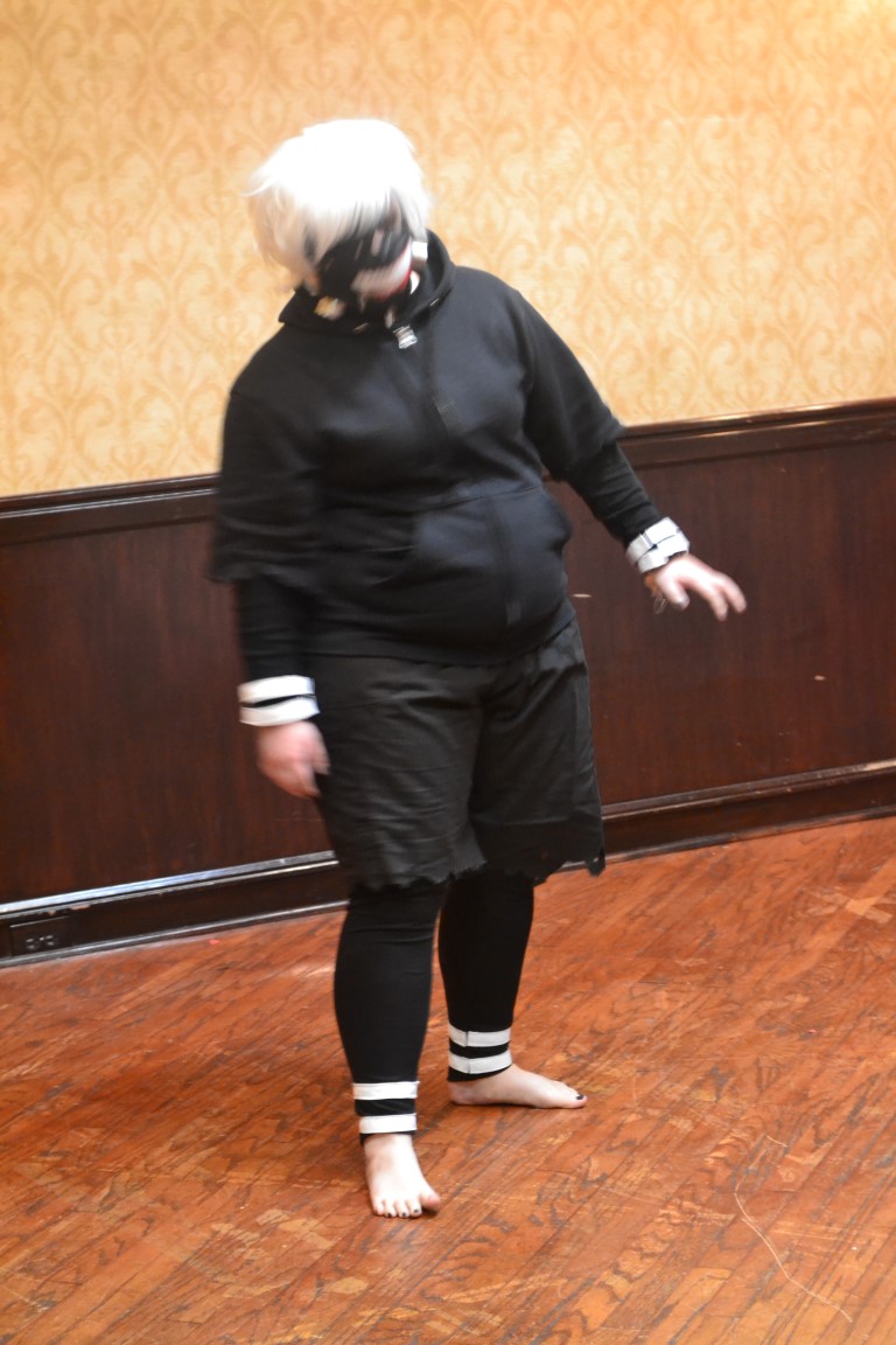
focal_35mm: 82
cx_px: 448
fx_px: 3080
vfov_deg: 24.6
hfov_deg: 16.6
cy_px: 672
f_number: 5.6
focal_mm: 55
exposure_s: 1/6
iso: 3200
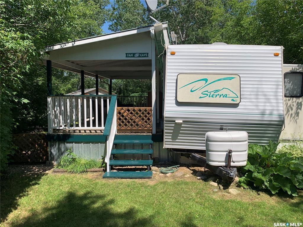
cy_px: 114
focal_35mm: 26
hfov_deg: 67.3
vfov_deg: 53.1
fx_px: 228
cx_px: 152
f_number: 1.8
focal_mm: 4.25
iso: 25
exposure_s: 1/2833
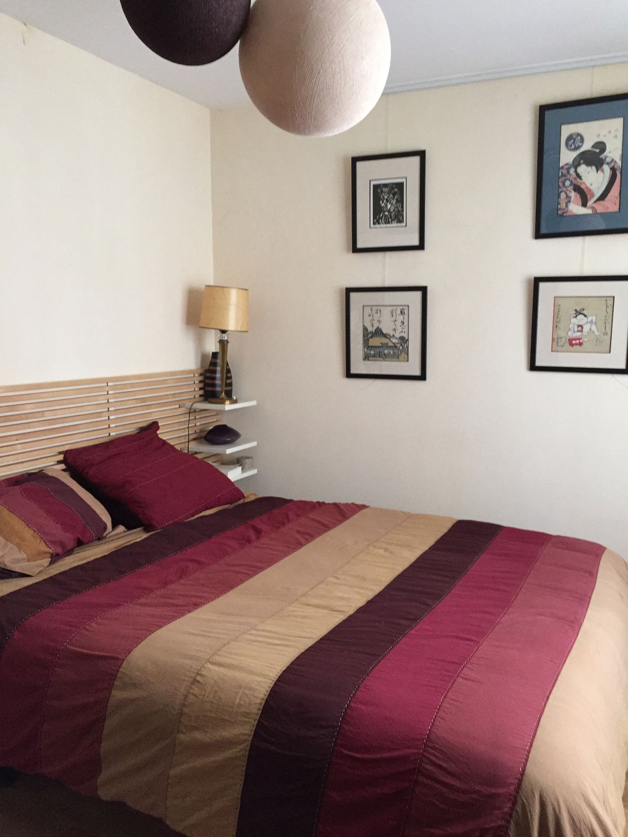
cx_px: 314
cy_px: 418
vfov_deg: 61.7
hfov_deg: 48.2
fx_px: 701
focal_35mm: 29
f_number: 2.2
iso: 250
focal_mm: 4.15
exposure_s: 1/17
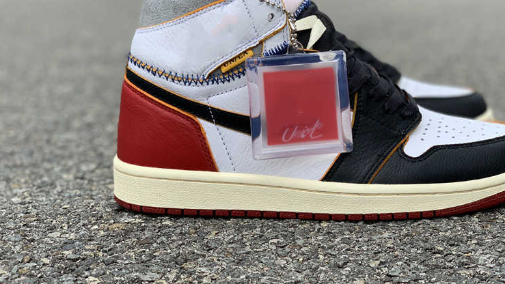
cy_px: 96
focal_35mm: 69
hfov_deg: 30.5
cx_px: 305
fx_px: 924
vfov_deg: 17.4
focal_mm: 6
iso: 16
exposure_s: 1/241
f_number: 2.4
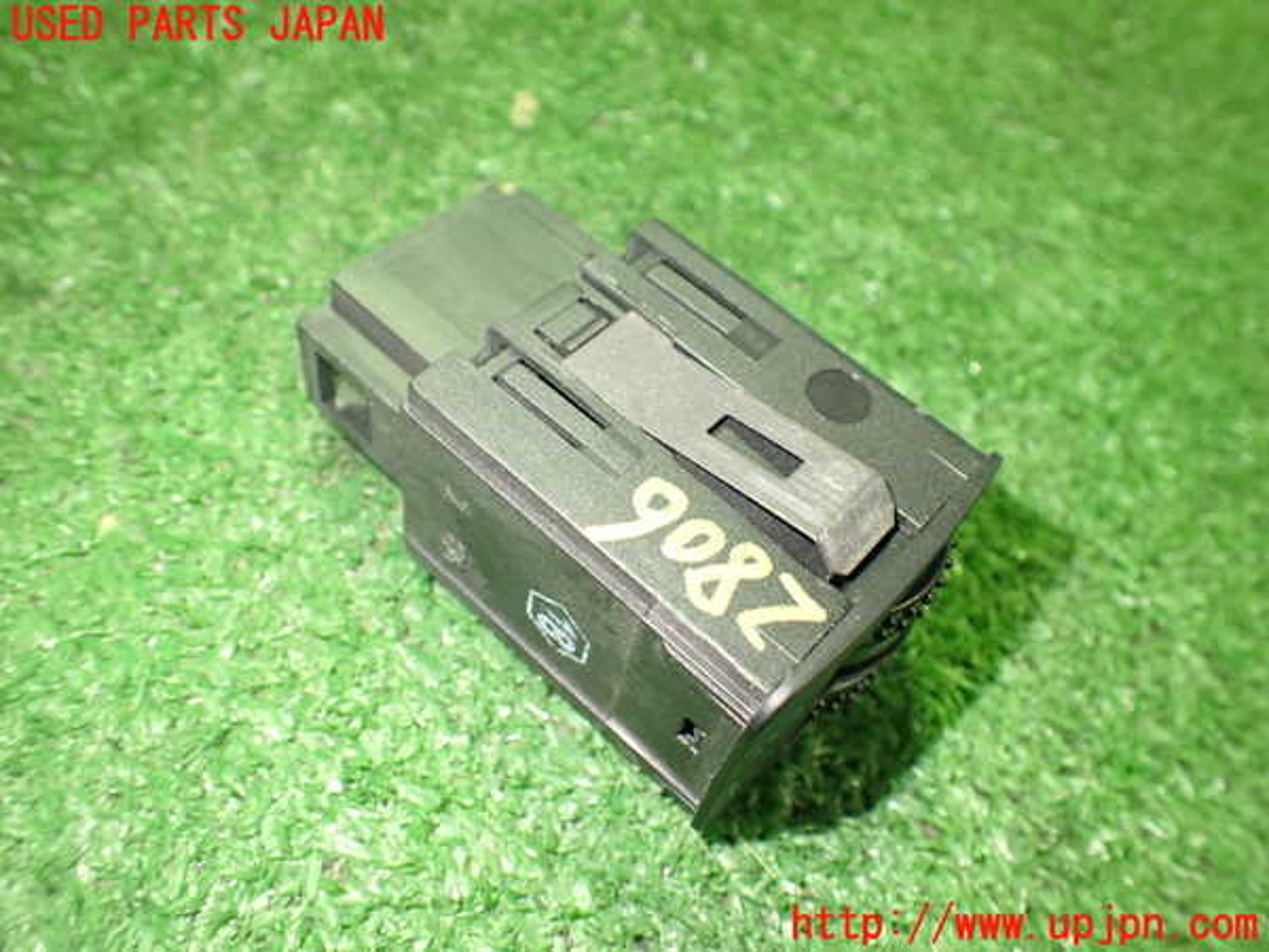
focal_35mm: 30
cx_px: 634
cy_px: 476
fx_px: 1100
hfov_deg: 60.0
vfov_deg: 46.8
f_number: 2.3
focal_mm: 5.4
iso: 800
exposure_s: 1/50
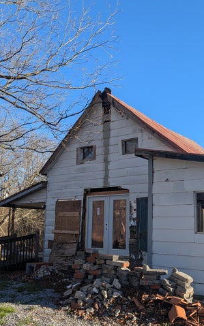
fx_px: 303
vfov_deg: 56.6
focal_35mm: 34
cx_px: 150
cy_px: 181
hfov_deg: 36.5
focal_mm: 4.53
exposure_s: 1/728
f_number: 1.7
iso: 29
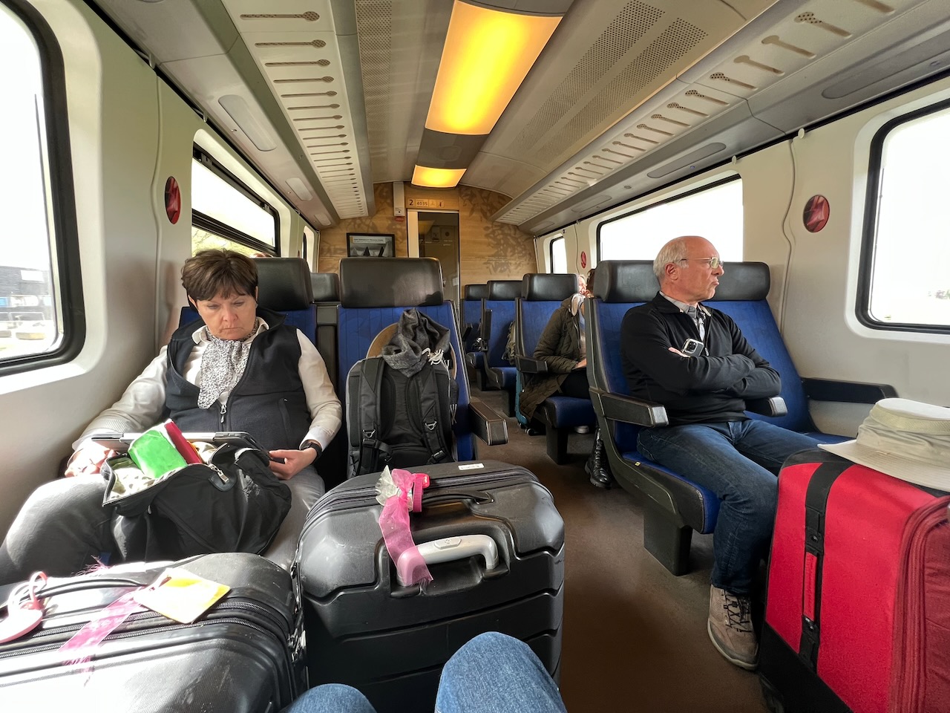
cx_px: 475
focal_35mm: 13
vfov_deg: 89.9
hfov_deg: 106.2
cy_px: 356
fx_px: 357
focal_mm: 1.57
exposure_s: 1/99
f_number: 1.8
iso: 200
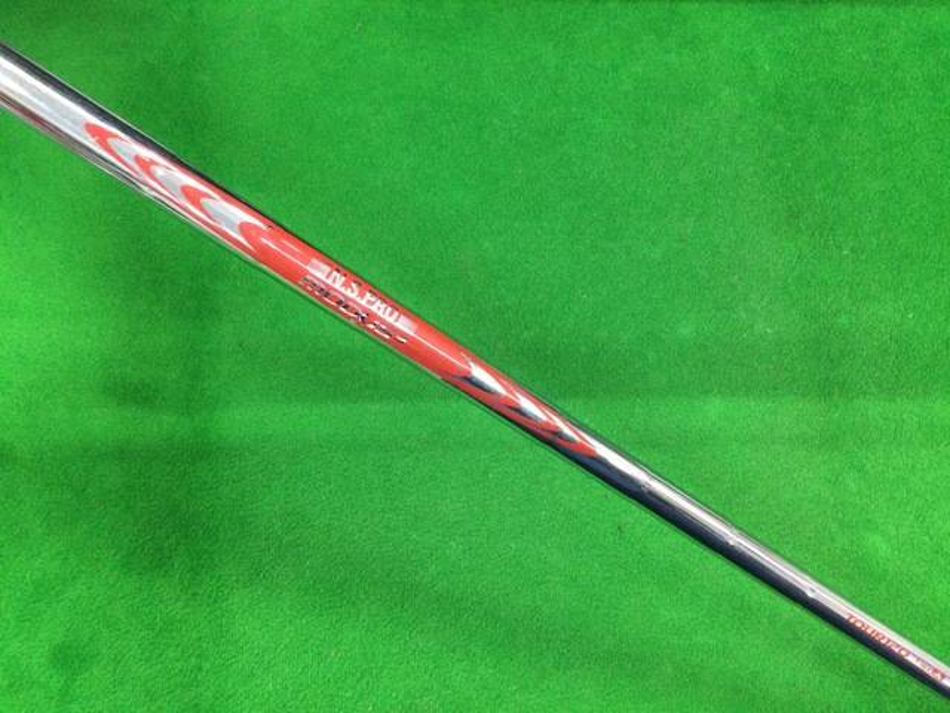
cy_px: 356
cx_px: 475
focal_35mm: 31
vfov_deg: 45.4
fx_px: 851
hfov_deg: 58.4
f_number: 2.4
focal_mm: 3.3
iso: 200
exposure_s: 1/30
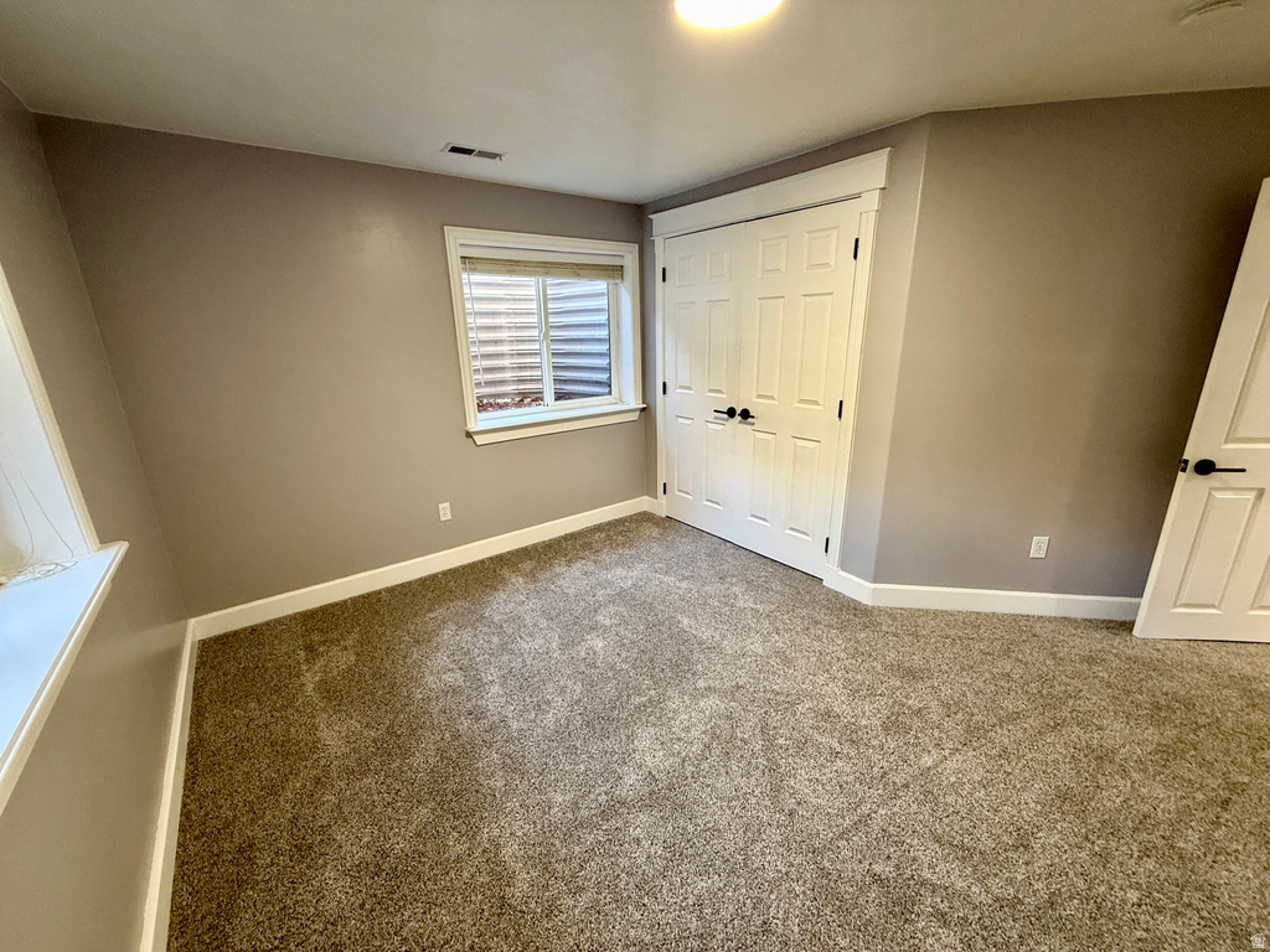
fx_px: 514
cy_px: 476
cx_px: 635
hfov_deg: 102.1
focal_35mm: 14
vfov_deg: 85.7
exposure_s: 1/60
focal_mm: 2.22
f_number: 2.2
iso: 200
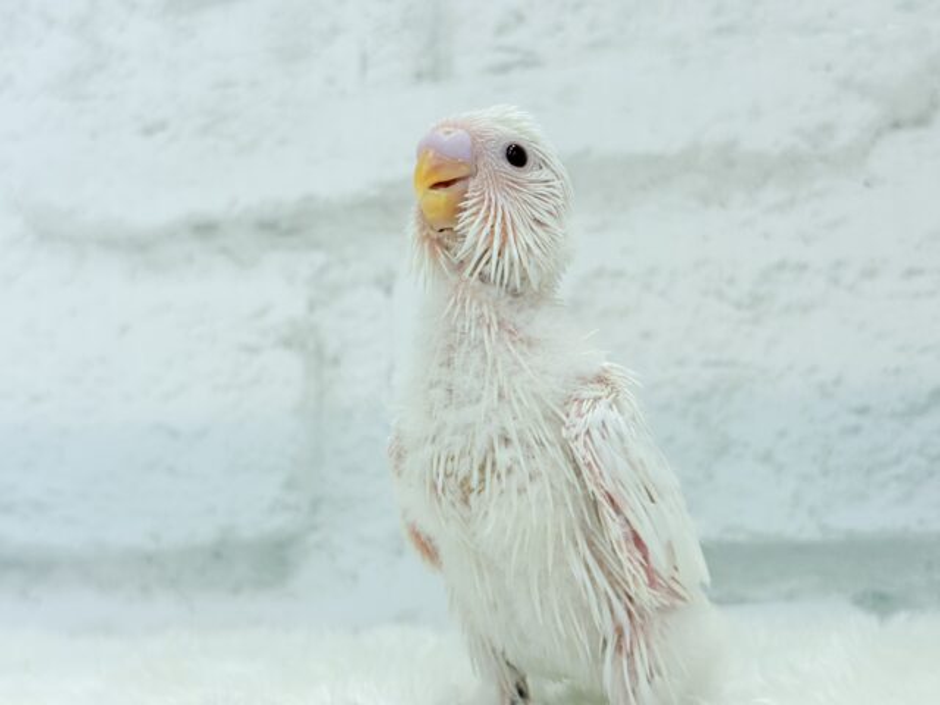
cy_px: 352
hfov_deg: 36.8
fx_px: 1412
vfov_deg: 28.0
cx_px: 470
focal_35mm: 52
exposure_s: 1/100
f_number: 1.6
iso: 64
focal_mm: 5.96
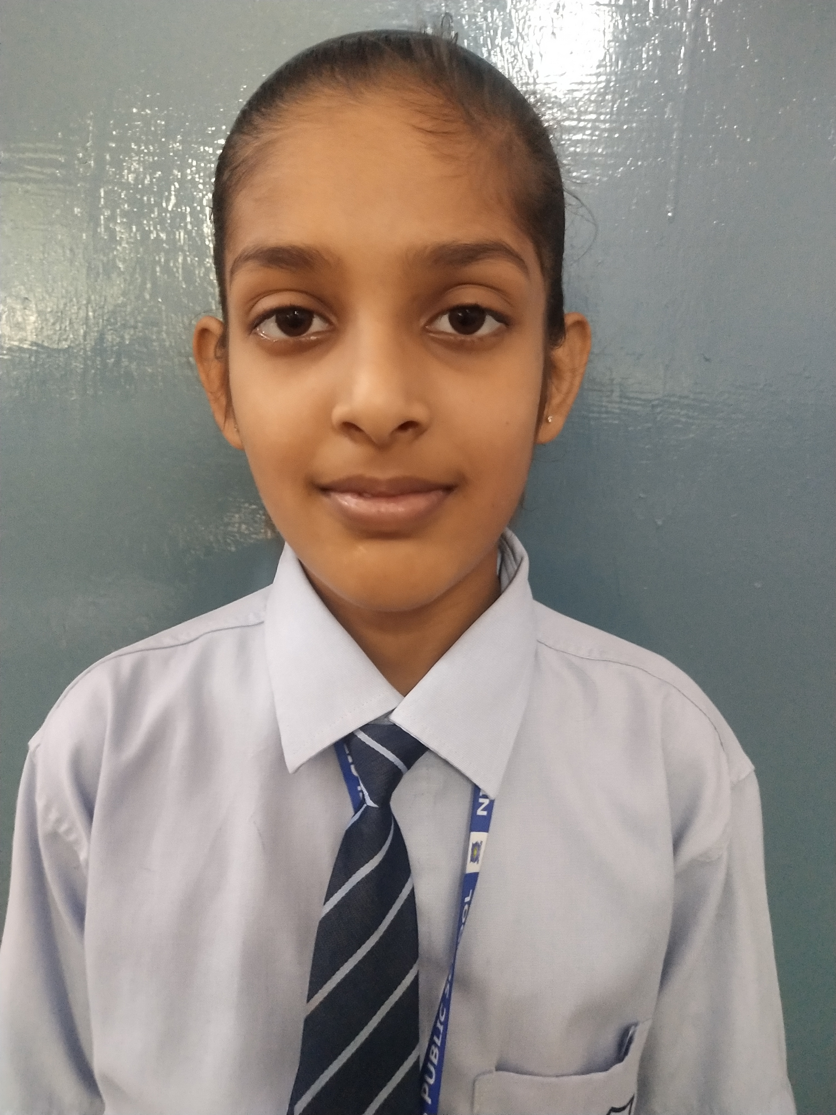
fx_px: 966
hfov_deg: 46.8
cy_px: 558
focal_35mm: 30
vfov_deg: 60.0
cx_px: 418
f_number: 1.8
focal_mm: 3.95
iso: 1168
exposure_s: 1/16.7
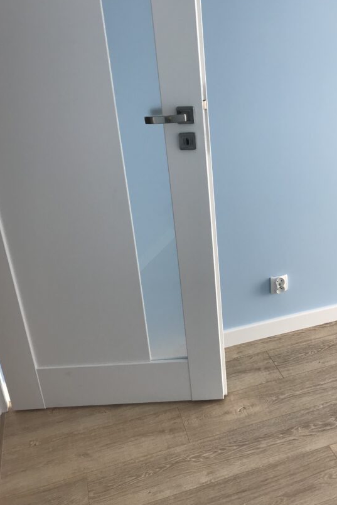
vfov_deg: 51.9
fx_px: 520
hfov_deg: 35.4
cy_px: 244
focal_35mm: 37
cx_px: 238
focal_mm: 3.99
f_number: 1.8
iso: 25
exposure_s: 1/100
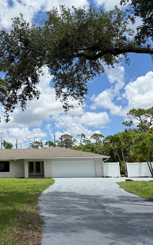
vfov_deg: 55.3
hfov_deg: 33.6
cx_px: 5
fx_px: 234
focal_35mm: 35
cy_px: 122
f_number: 1.78
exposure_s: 1/5714
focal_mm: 6.76
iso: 80
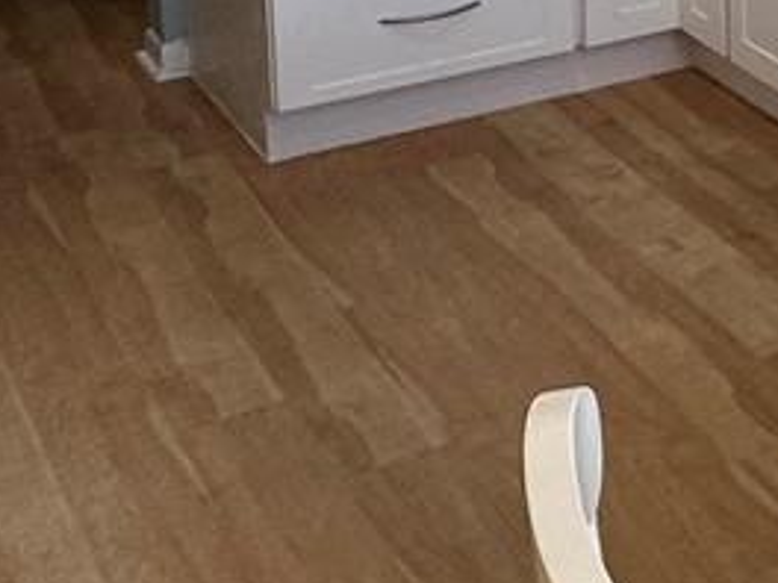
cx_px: 1202
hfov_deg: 19.7
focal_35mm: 85
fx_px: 1910
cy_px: -318
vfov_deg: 15.8
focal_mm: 2.22
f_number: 2.2
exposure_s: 1/120
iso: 100
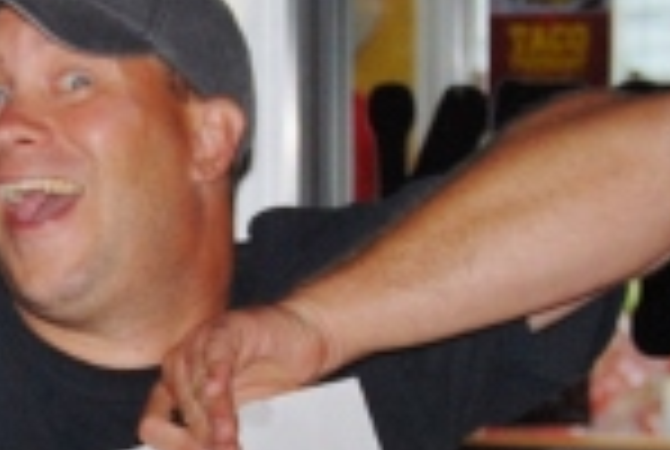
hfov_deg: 7.9
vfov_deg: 5.4
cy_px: 266
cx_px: -130
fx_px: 4811
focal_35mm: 258
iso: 200
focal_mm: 40
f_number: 5
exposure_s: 1/60
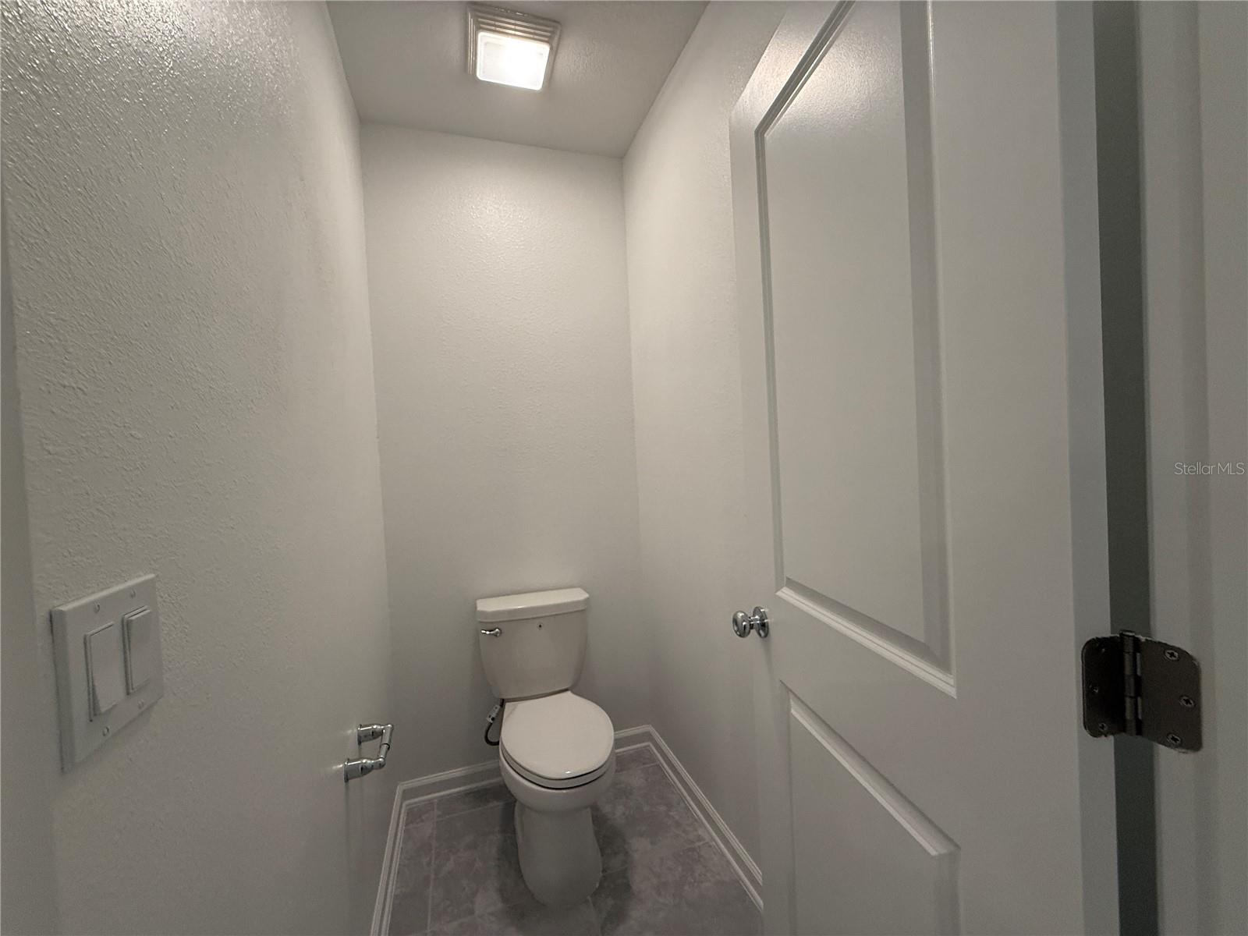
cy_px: 468
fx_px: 505
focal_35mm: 14
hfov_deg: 102.1
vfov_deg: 85.7
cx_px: 624
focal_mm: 2.22
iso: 250
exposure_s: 1/120
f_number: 2.2
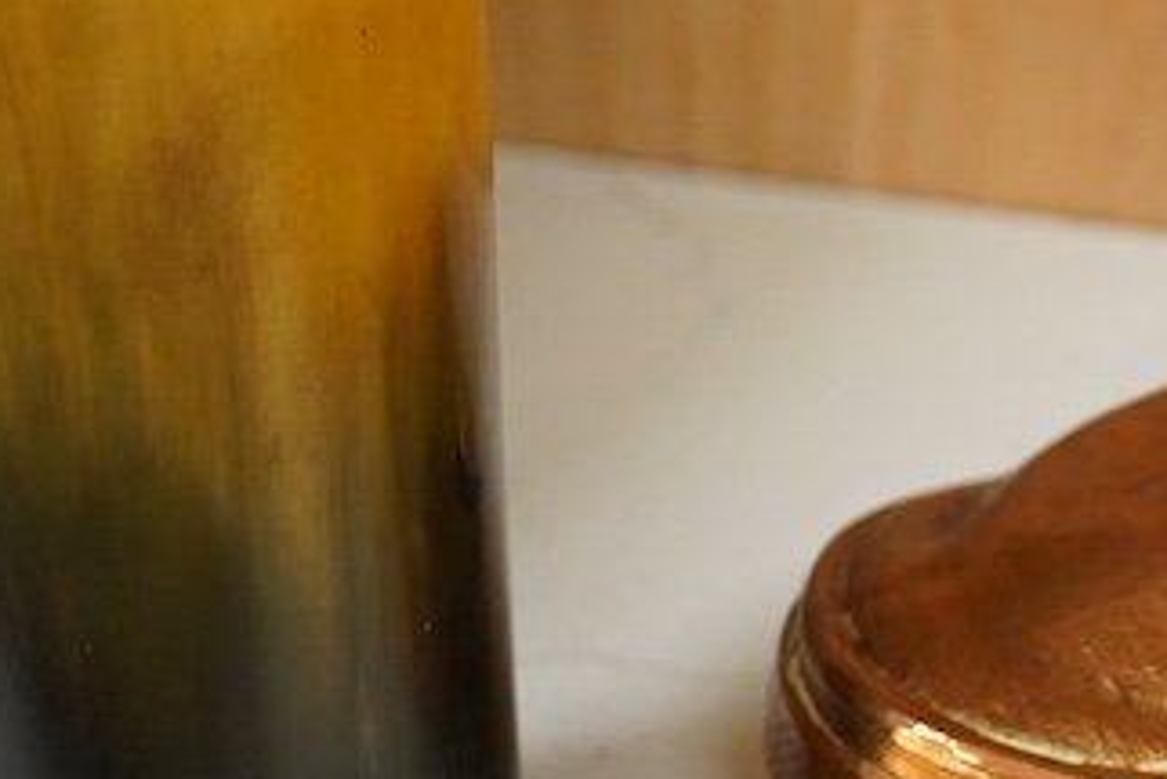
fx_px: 5091
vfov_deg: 8.7
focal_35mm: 157
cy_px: 543
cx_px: 1901
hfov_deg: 12.3
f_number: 6.3
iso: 2500
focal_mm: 30
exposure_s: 1/160
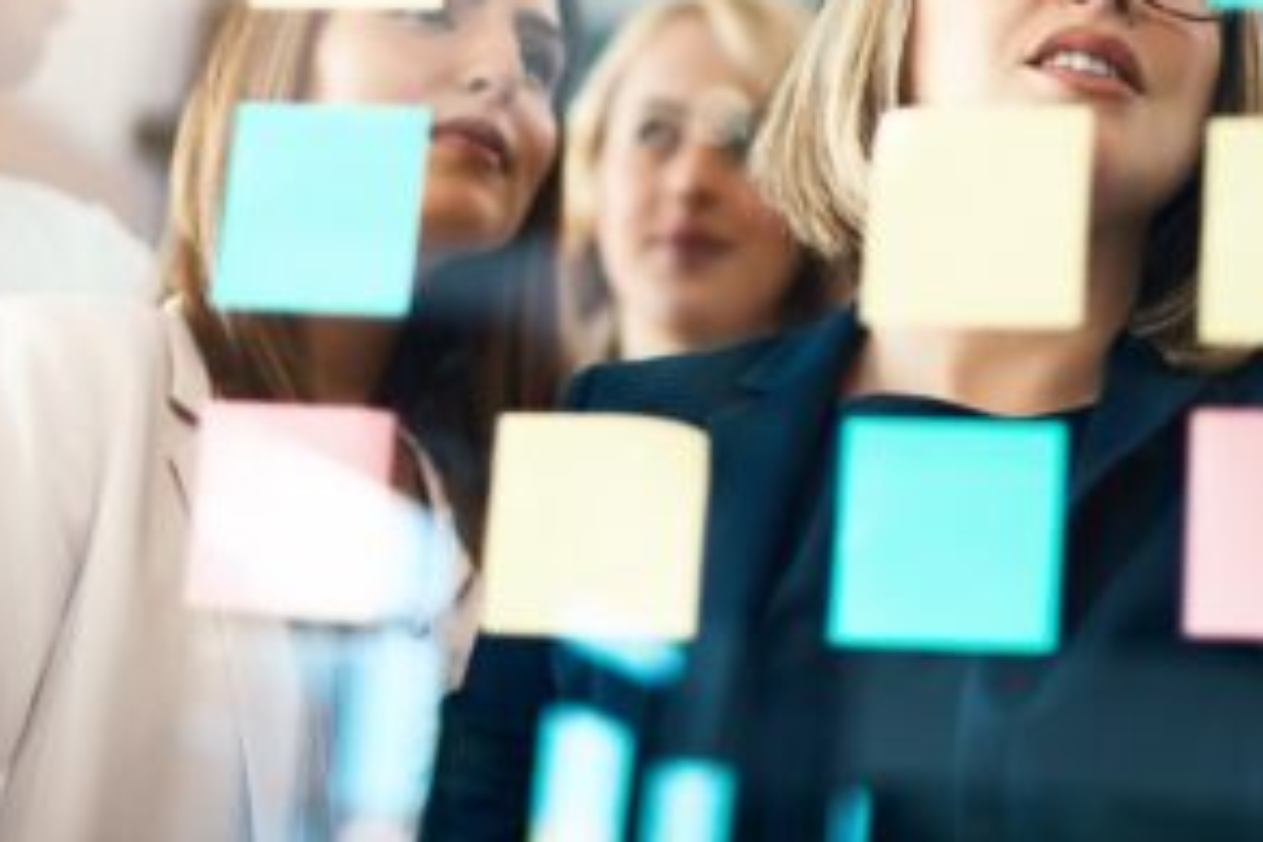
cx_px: 642
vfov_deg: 12.3
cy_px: -37
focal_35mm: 110
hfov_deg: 18.6
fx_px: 3859
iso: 160
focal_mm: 50
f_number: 1.8
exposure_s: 1/200
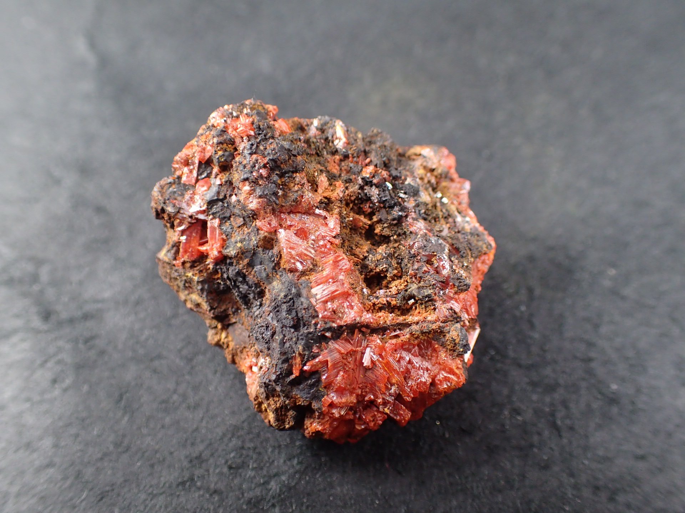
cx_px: 342
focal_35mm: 32
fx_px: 633
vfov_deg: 44.2
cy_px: 256
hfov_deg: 56.8
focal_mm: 5.87
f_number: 2.4
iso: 320
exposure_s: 1/125
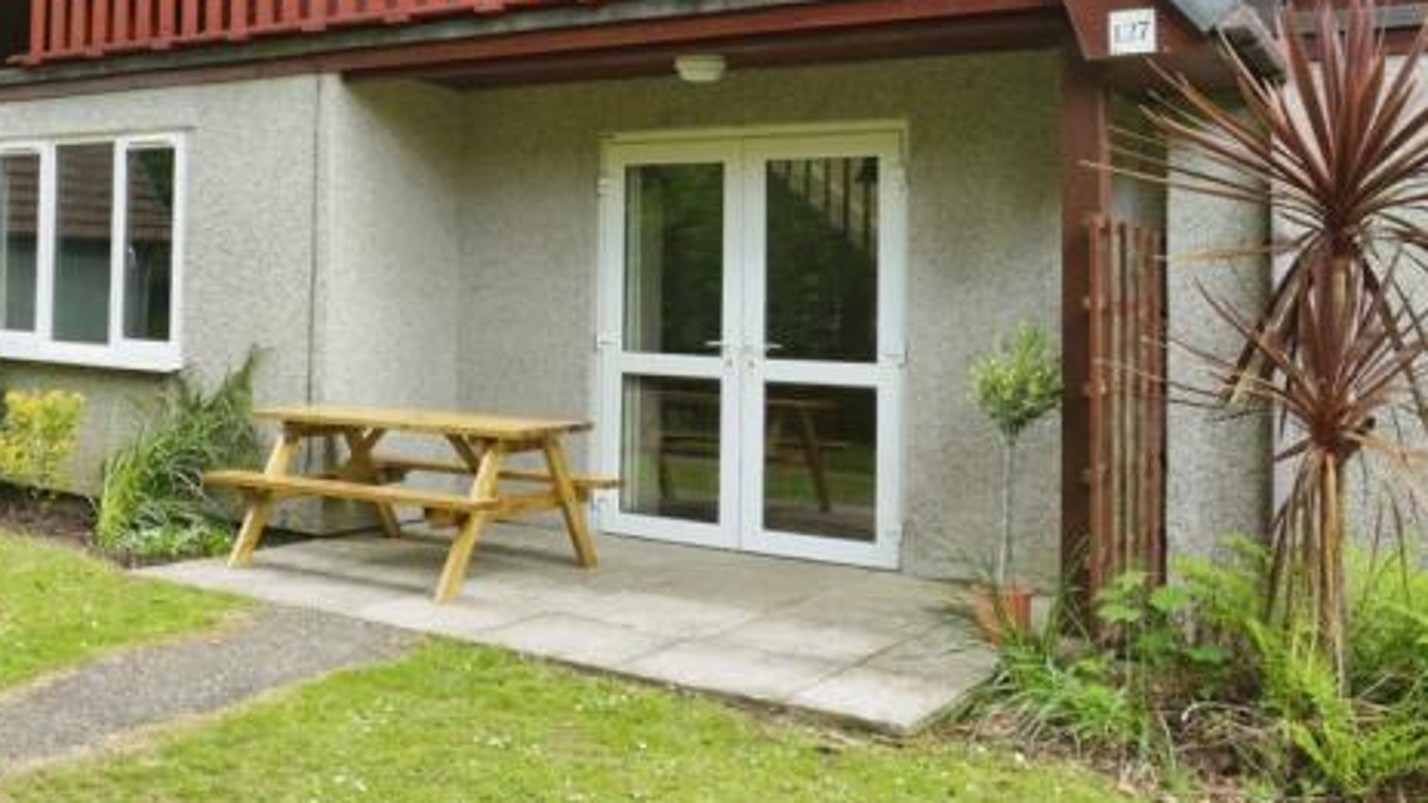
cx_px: 449
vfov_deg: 30.9
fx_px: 1401
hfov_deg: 52.7
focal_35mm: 37
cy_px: 123
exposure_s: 1/500
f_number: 9
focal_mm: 16
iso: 2000
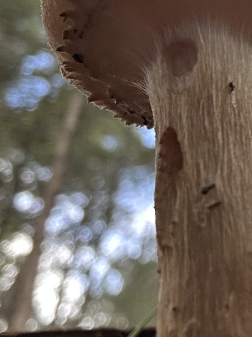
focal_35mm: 81
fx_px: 786
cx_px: 228
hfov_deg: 17.9
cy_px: 140
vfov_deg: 24.1
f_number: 1.9
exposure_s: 1/60
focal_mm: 2.69
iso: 80
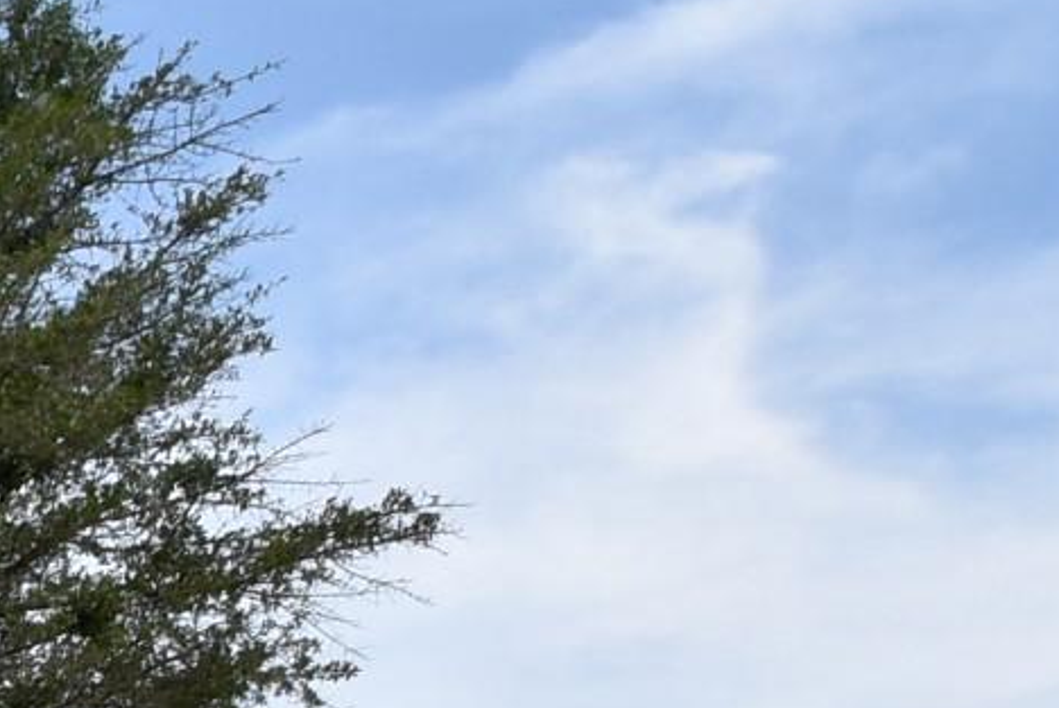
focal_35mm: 96
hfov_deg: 13.7
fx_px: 2827
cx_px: -1610
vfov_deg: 12.8
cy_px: 1332
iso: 250
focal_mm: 10
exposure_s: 1/500
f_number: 8
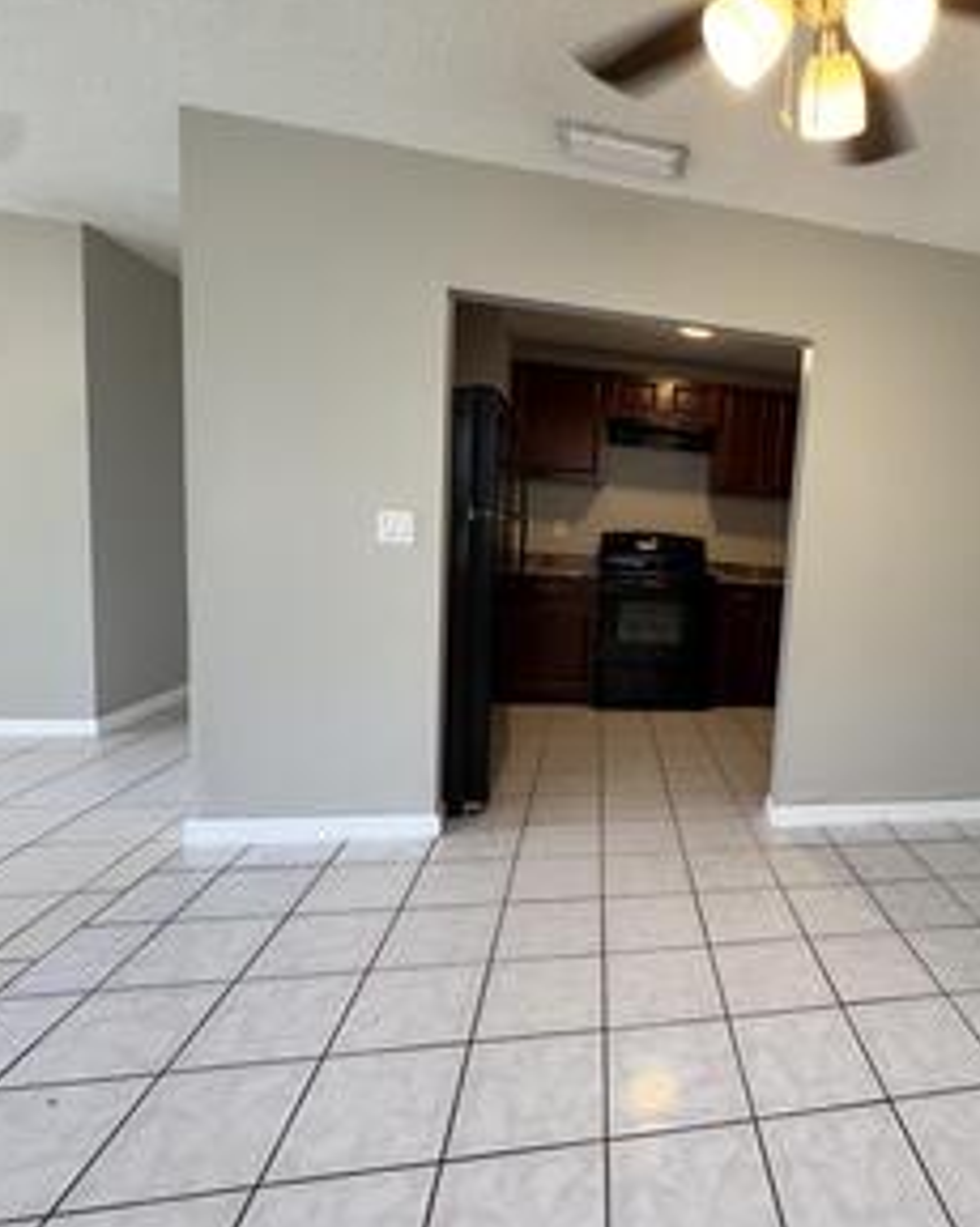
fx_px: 690
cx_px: 758
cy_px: 614
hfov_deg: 65.5
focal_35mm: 19
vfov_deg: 83.3
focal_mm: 2.22
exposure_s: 1/120
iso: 250
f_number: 2.2
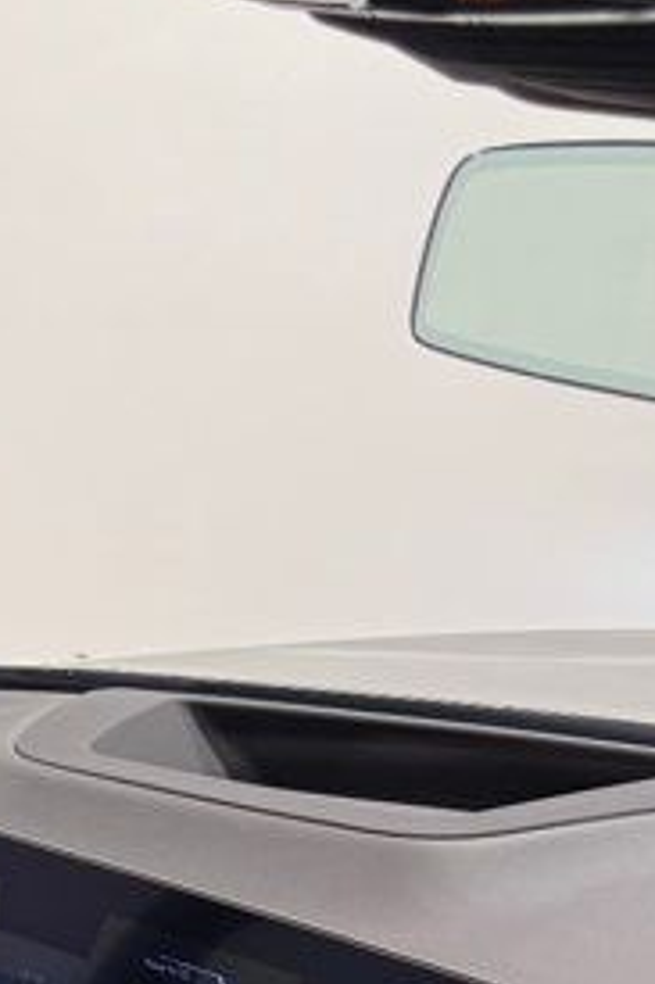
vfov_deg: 19.9
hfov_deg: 13.5
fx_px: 2541
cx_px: -447
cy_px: 1331
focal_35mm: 93
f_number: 1.78
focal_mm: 6.76
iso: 100
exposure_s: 1/120
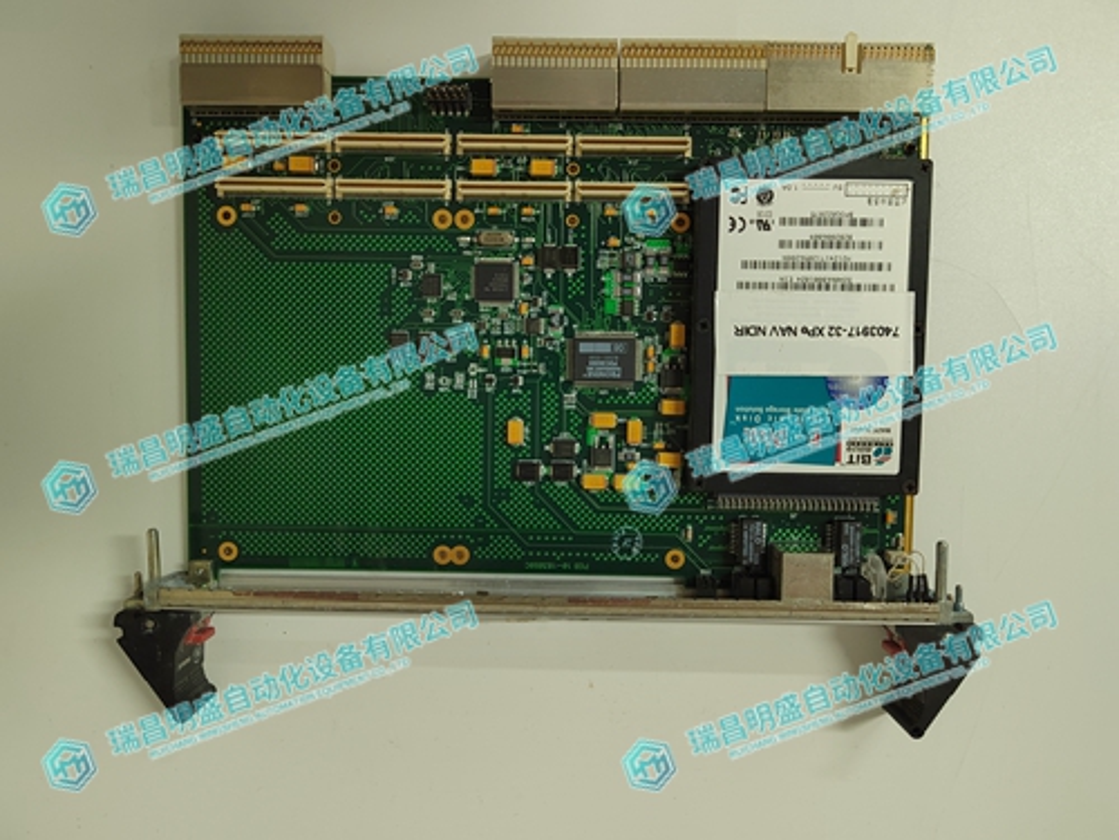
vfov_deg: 58.9
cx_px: 560
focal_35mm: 23
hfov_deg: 73.9
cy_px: 420
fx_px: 744
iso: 2144
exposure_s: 1/100
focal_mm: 5.52
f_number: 1.9
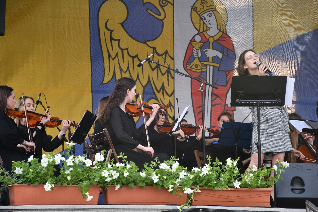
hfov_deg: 13.7
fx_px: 1325
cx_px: 159
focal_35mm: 150
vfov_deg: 9.1
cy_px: 106
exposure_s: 1/400
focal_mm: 100
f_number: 5.6
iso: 1250
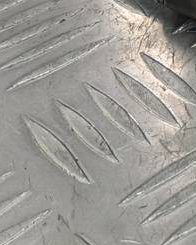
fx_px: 798
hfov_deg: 12.0
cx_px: 431
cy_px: 48
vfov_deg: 17.3
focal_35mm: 110
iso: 132
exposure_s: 1/33.3
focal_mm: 4.11
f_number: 1.6
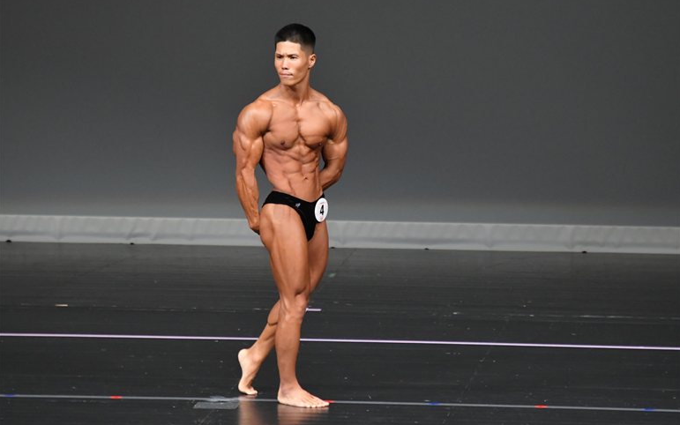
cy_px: 218
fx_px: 7117
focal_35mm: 384
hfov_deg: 5.5
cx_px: 340
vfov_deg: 3.4
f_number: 5.6
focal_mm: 250
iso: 4000
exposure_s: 1/400
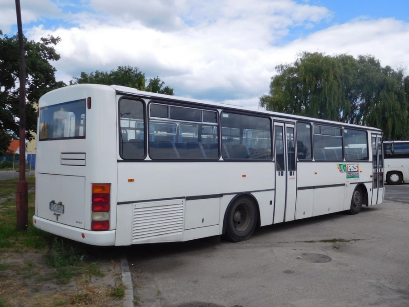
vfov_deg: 44.2
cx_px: 204
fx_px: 378
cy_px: 154
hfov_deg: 56.8
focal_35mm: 32
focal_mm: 5.7
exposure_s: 1/1250
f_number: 3.6
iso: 125
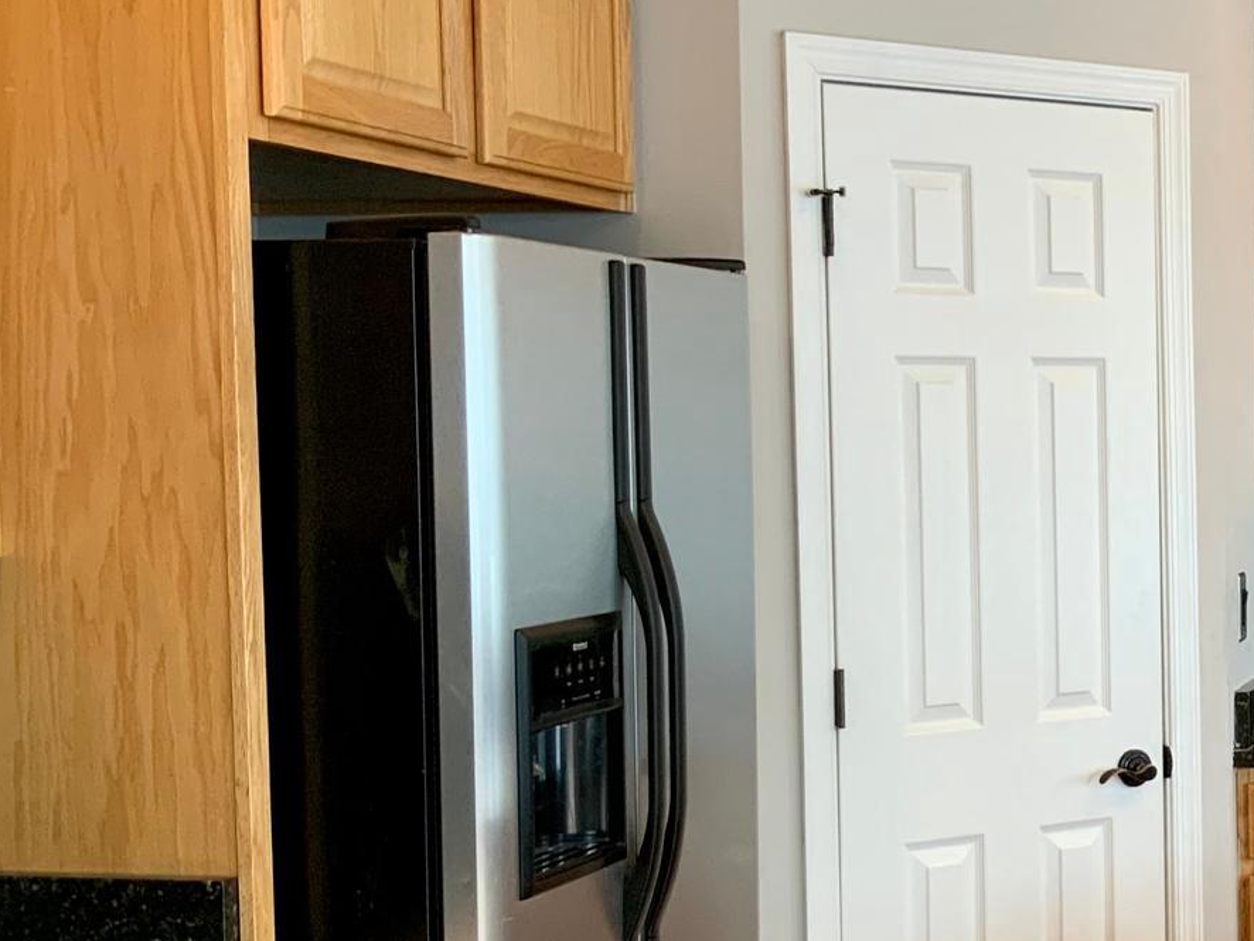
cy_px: 539
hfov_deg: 26.7
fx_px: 2428
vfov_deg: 21.9
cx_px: 1373
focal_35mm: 67
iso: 50
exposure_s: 1/60
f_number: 1.8
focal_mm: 3
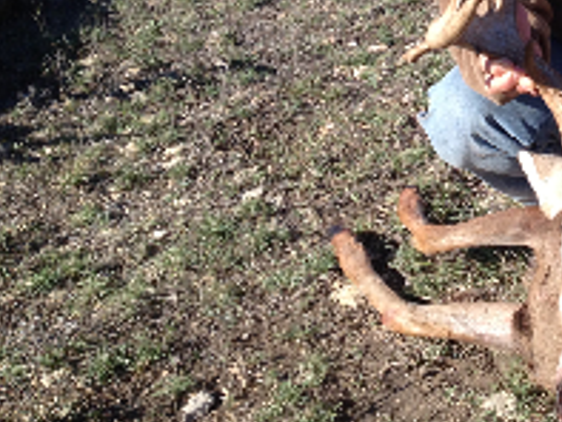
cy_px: 3
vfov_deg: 20.1
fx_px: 1153
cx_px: 565
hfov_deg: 26.0
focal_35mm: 71
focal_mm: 4.28
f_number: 2.4
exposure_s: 1/1126
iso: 50
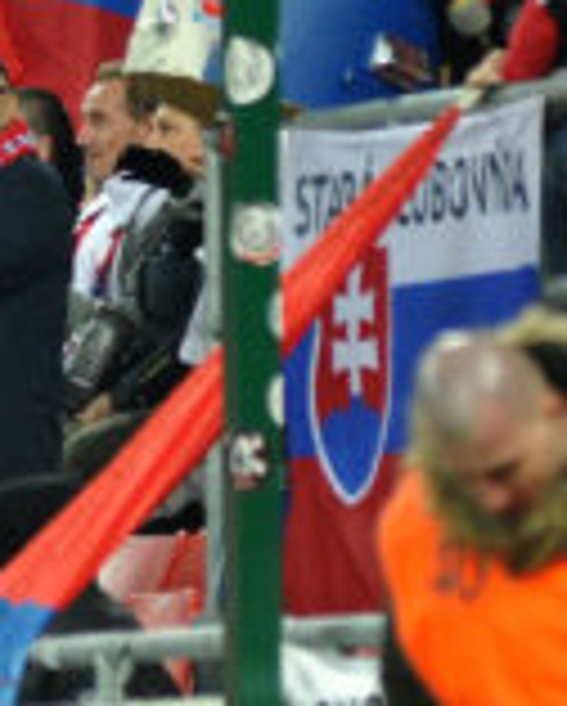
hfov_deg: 1.7
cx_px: -261
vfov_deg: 2.1
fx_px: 19198
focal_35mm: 917
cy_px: -157
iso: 1600
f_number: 2.8
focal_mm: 200
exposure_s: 1/400
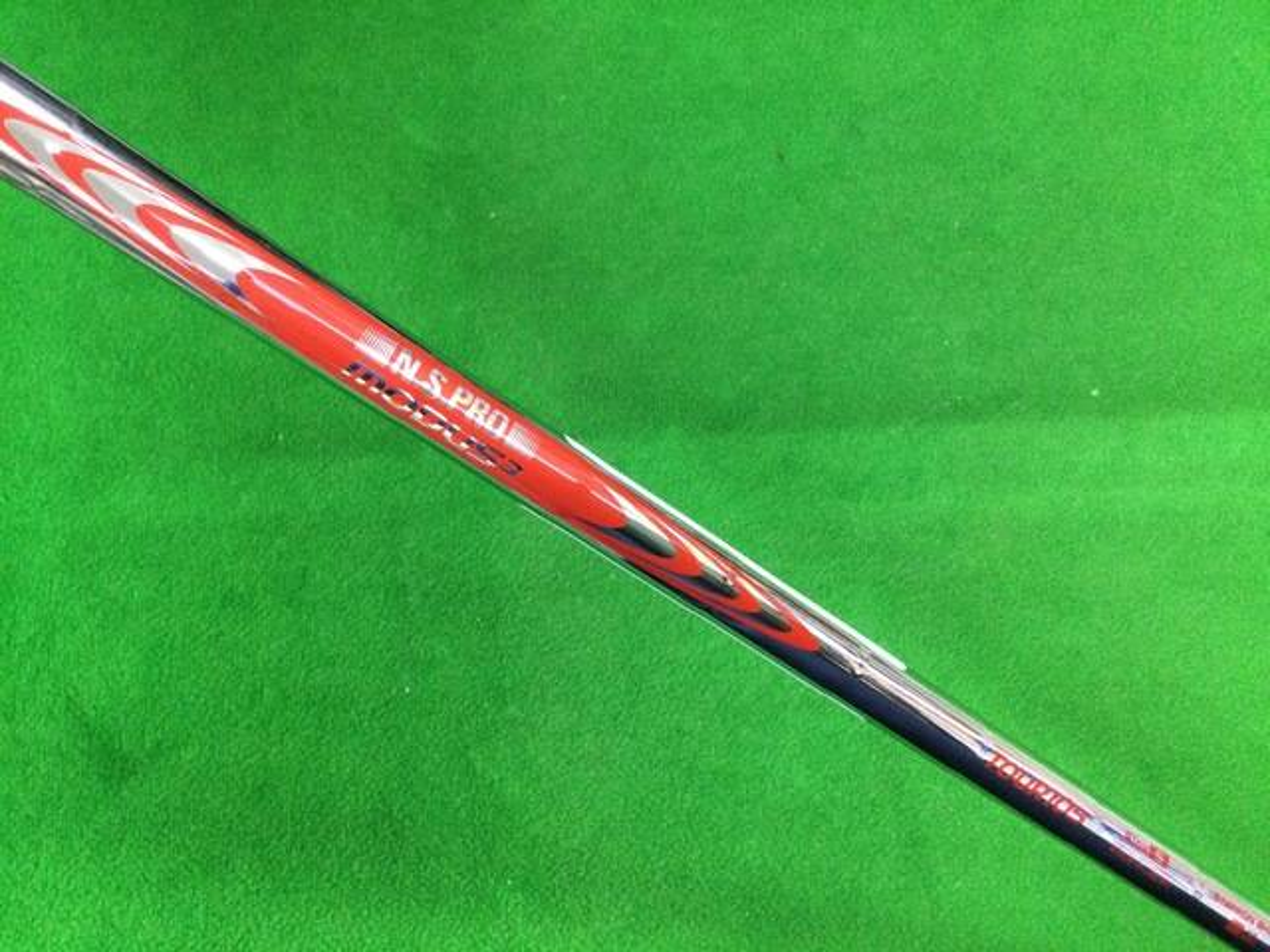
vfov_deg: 45.4
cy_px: 476
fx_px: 1137
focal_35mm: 31
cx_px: 635
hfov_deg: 58.4
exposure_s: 1/30
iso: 200
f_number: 2.4
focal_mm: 3.3
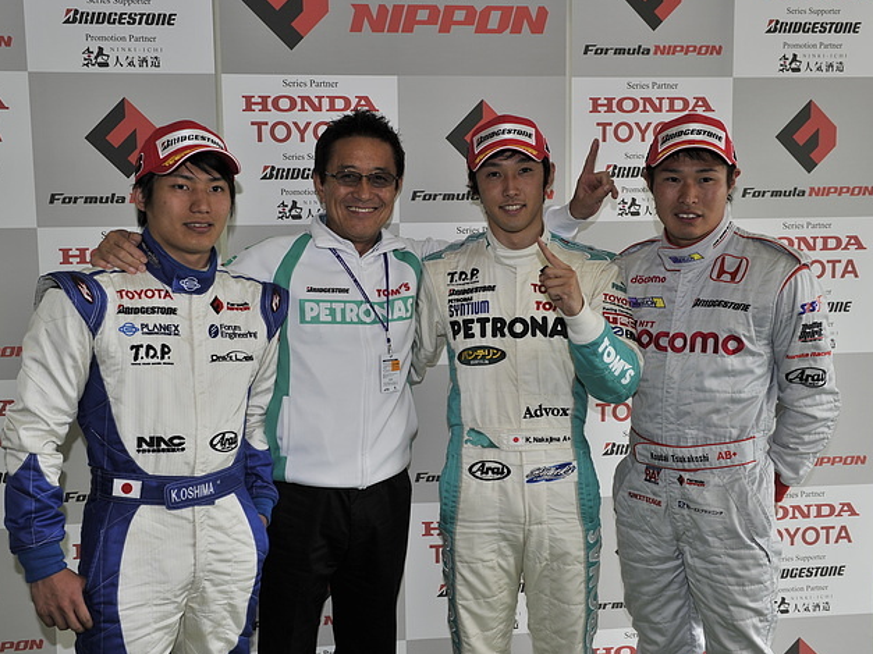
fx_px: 1059
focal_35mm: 42
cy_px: 327
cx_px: 428
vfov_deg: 34.3
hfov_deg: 44.8
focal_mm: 38
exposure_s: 1/200
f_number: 5.6
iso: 200
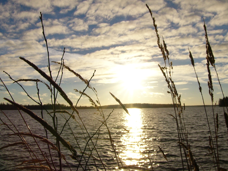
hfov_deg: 46.8
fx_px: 263
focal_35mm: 40
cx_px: 122
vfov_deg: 35.9
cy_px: 91
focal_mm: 4.6
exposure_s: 1/640
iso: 50
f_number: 7.3
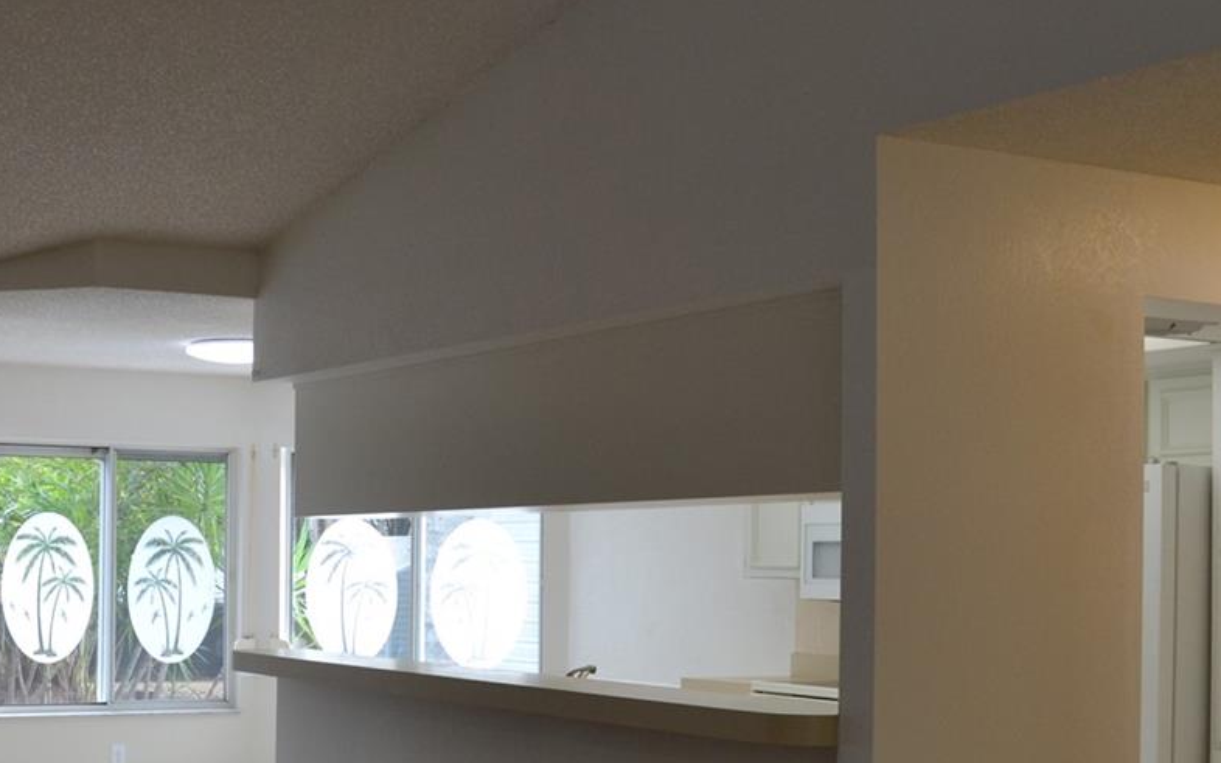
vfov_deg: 23.0
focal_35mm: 56
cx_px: 191
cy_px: 525
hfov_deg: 34.8
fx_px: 1863
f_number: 5
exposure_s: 1/100
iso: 400
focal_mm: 18
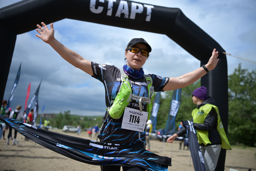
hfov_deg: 54.4
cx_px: 128
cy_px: 86
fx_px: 249
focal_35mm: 35
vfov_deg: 37.9
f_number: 2
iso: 50
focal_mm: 35
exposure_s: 1/3200
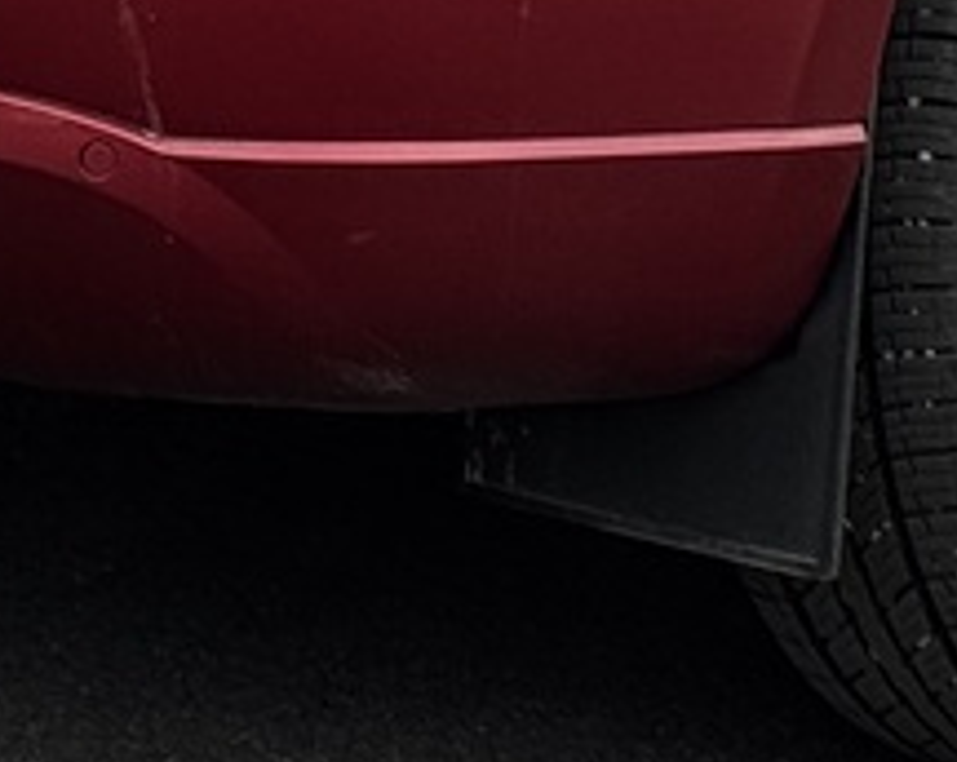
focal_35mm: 313
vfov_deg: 4.8
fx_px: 8849
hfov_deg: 6.2
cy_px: -1041
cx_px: 855
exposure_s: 1/394
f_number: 1.78
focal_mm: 6.76
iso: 64
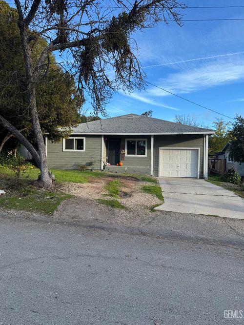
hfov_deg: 56.8
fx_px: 225
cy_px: 162
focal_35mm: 24
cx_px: 122
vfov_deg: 71.6
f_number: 1.78
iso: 80
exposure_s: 1/1339
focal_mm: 6.76
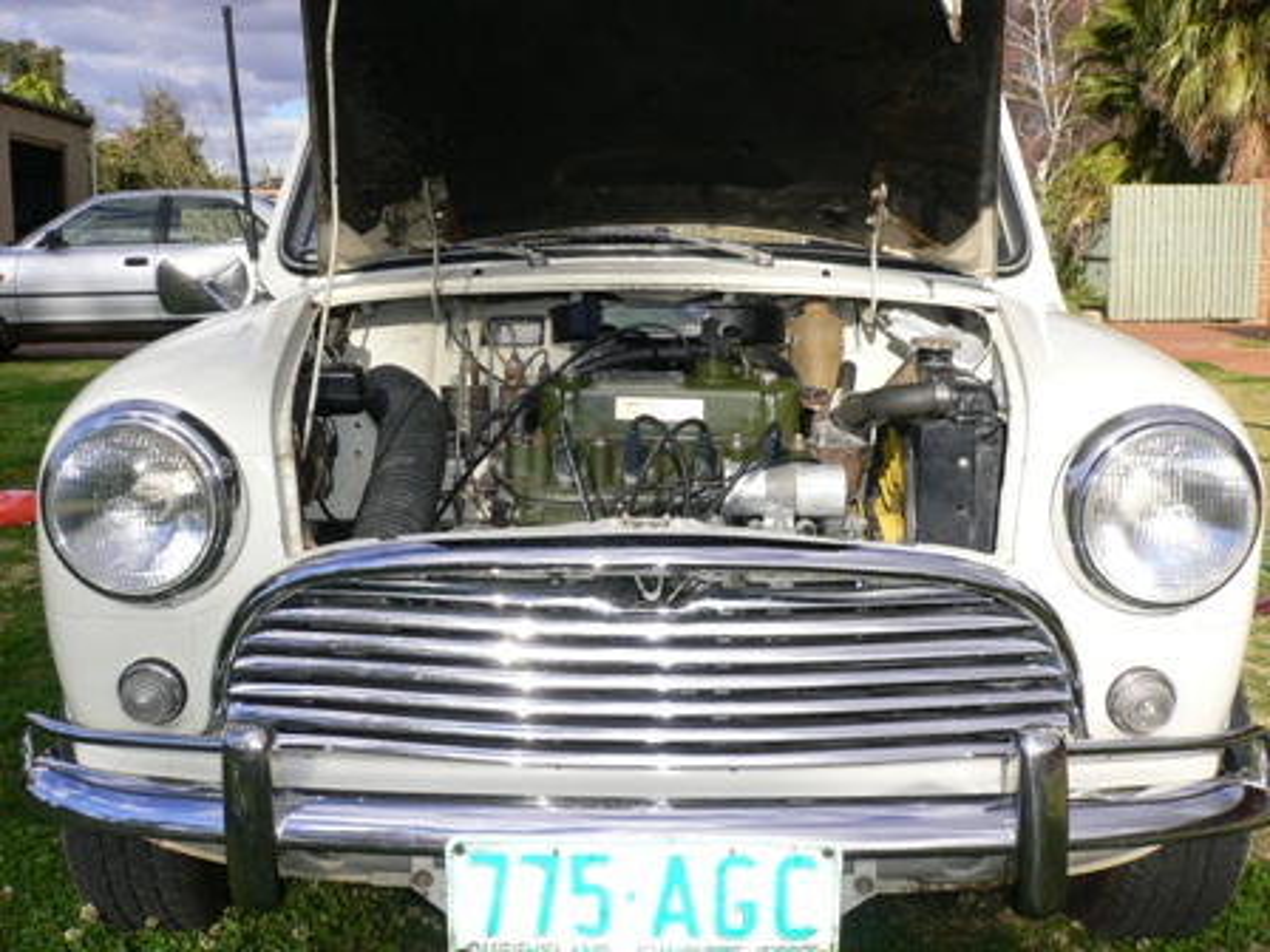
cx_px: 635
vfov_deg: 40.7
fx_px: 1284
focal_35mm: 35
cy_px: 476
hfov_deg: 52.6
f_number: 5.6
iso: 100
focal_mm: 5.8
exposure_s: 1/400
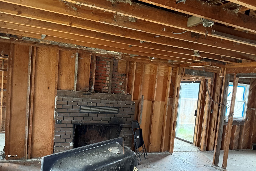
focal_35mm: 30
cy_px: 106
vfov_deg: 43.3
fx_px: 213
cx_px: 115
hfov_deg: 61.8
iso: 800
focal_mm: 6.76
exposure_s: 1/48
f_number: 1.78
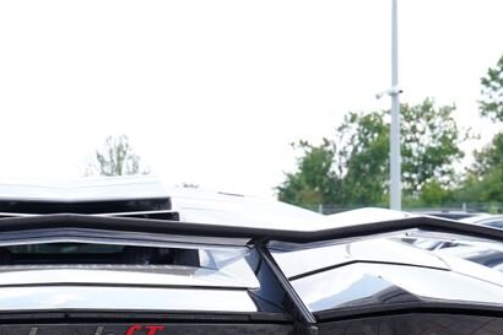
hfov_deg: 26.2
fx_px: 1047
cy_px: 397
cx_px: 58
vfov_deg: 17.4
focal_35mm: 75
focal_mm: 30
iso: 100
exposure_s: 1/125
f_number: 5.6
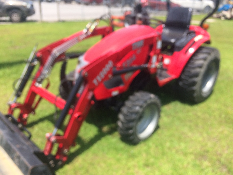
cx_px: 116
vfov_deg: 48.2
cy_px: 88
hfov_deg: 61.7
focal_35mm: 29
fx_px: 195
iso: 32
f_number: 2.2
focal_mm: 4.15
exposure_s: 1/1001
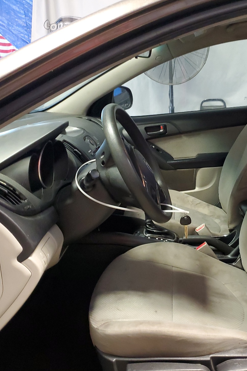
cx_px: 190
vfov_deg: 51.9
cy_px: 189
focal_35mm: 37
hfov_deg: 35.0
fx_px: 381
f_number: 1.5
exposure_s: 1/30
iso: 316
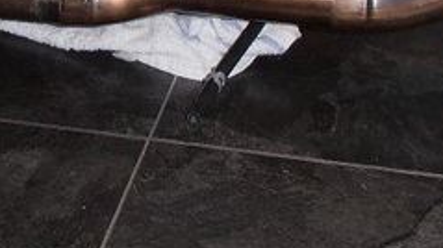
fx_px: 822
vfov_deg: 15.1
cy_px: -189
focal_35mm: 70
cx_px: 234
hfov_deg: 30.2
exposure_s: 1/30
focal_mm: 4.2
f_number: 3
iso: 125
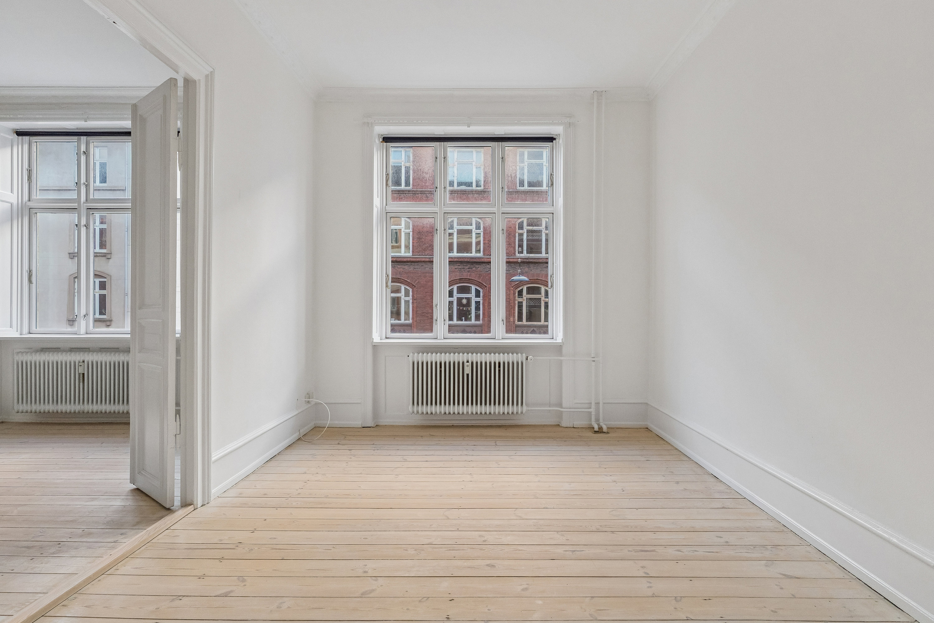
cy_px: 312
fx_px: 510
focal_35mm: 20
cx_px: 467
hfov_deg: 85.0
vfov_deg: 62.8
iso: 400
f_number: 7.1
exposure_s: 1/40
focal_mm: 13.1
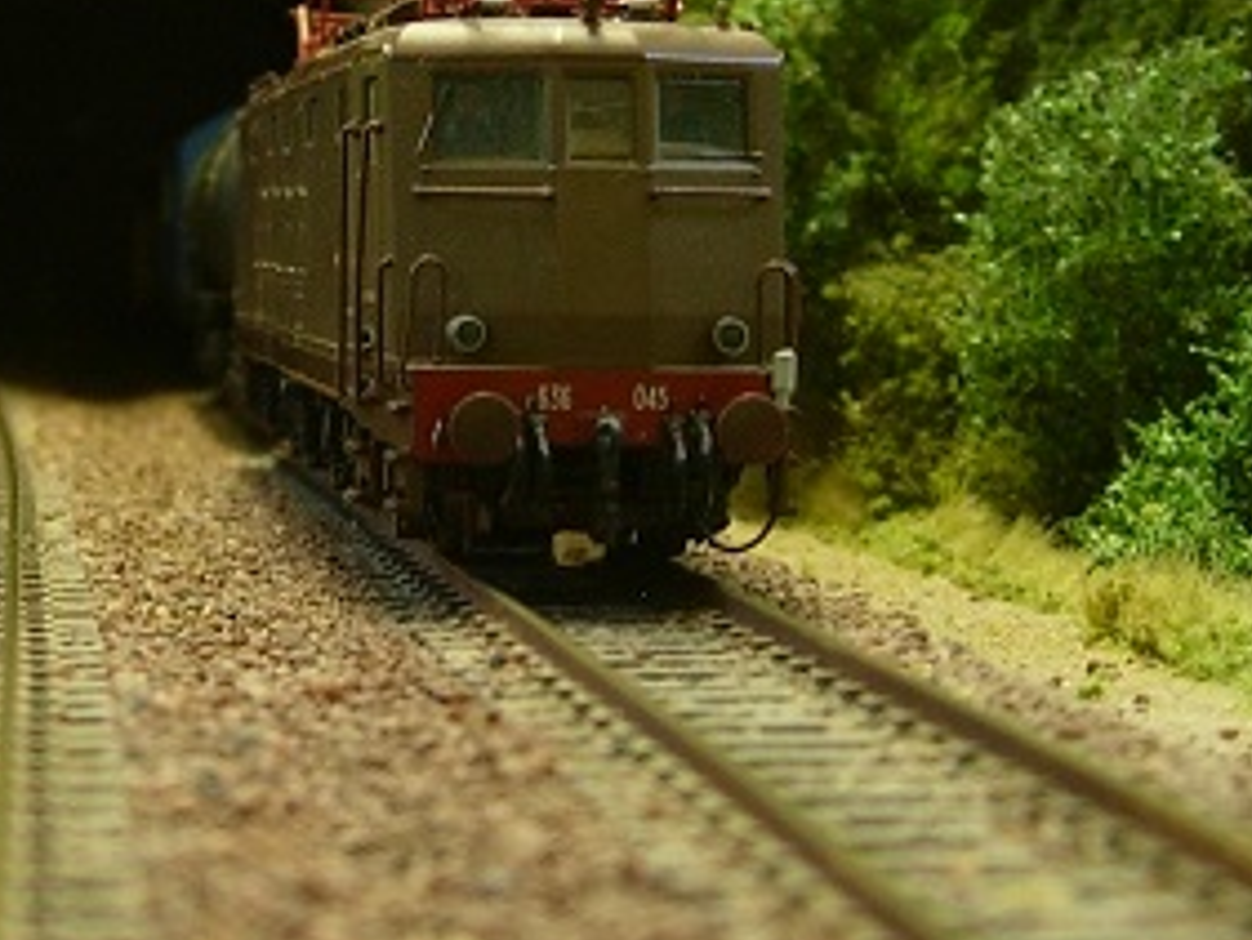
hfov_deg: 18.1
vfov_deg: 13.7
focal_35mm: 108
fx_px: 3908
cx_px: 290
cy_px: 352
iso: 86
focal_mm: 7.8
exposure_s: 1/4
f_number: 2.8
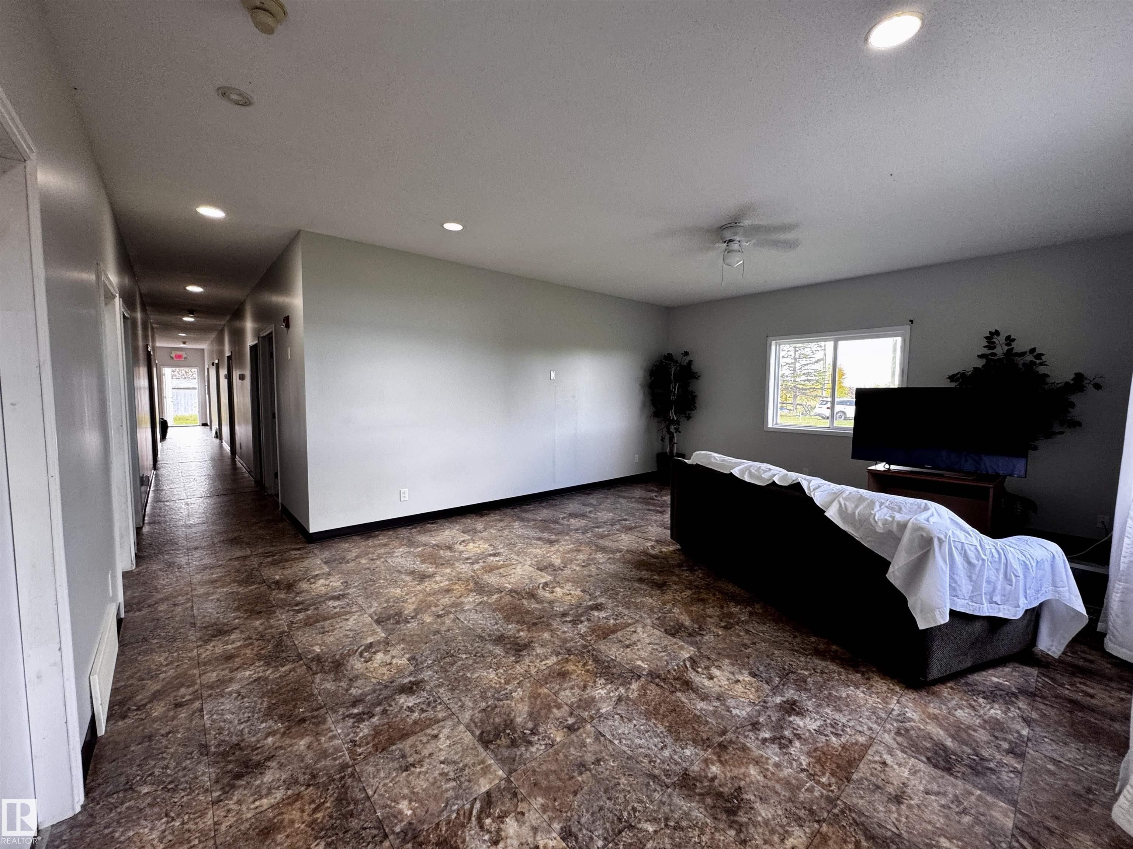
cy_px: 424
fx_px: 458
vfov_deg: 85.7
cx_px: 566
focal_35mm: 14
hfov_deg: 102.1
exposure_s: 1/60
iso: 160
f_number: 2.2
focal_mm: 2.22
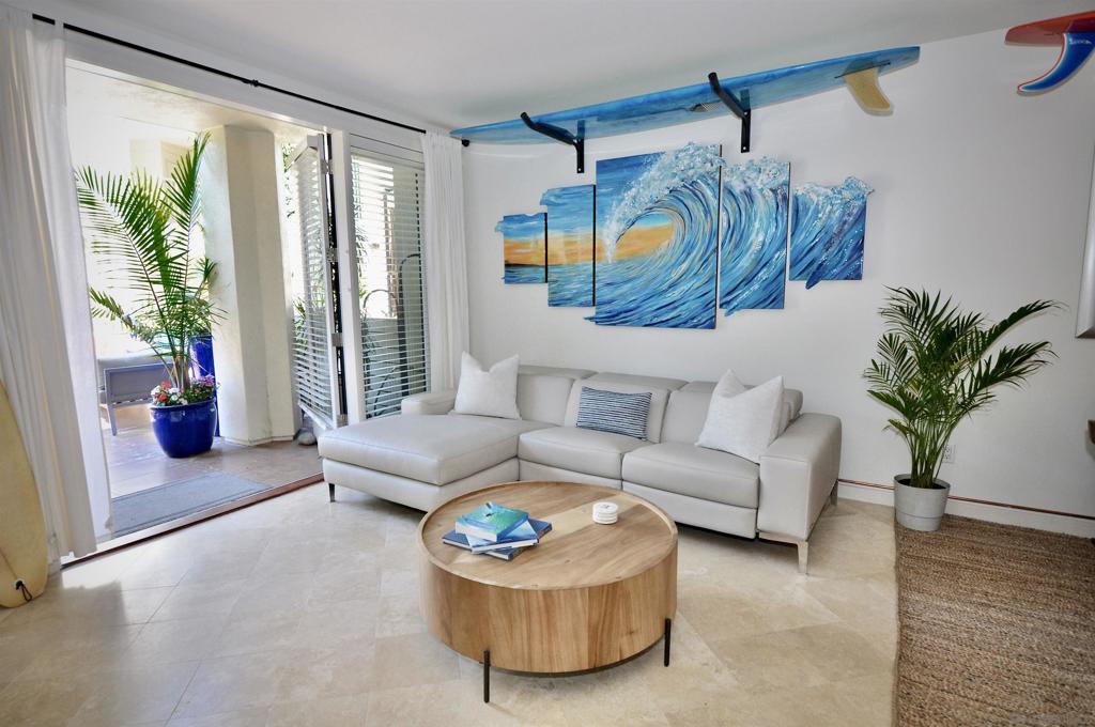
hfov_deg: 90.1
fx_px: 547
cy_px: 364
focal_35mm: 18
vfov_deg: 67.2
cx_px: 548
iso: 400
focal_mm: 12
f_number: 4.5
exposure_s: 1/80
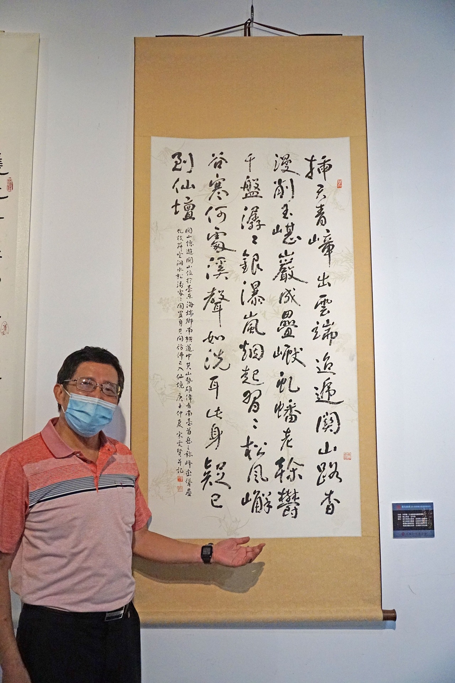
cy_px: 342
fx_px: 682
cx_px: 228
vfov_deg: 53.1
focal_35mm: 36
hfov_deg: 36.9
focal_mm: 24
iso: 3200
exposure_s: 1/1000
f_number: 2.8
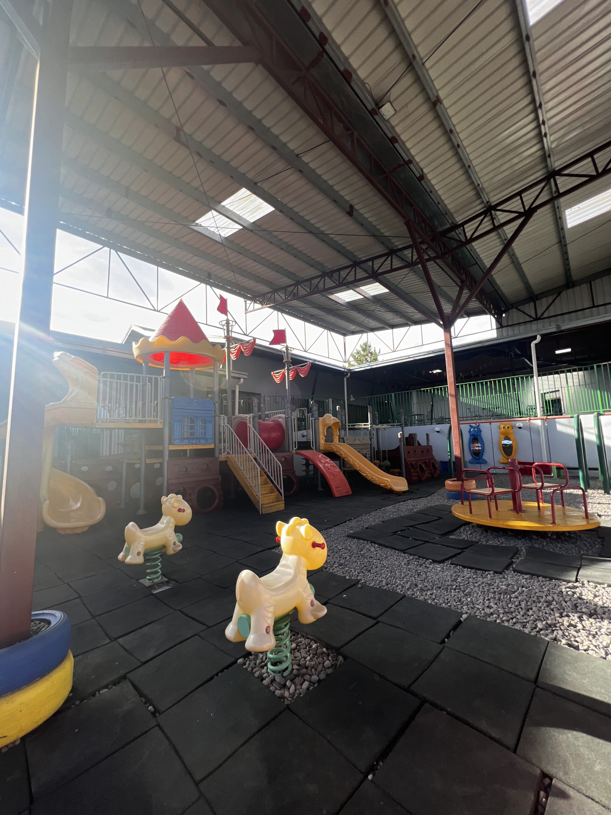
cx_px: 306
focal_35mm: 13
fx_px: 306
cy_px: 408
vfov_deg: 106.2
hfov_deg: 89.9
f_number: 1.8
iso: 32
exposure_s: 1/284
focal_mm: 1.57
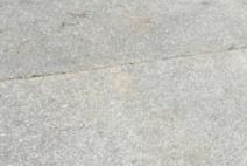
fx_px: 680
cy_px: -109
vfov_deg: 12.9
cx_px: 436
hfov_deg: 17.1
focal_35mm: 99
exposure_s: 1/50
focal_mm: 14
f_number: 14
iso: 100
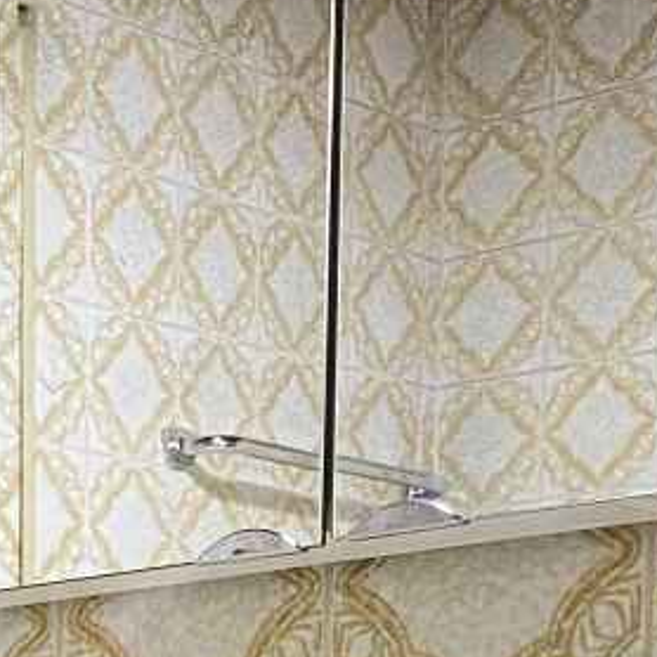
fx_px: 2663
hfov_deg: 13.2
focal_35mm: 124
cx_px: -373
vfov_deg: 12.6
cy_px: 1254
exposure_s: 1/50
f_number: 1.8
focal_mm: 4.25
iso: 250
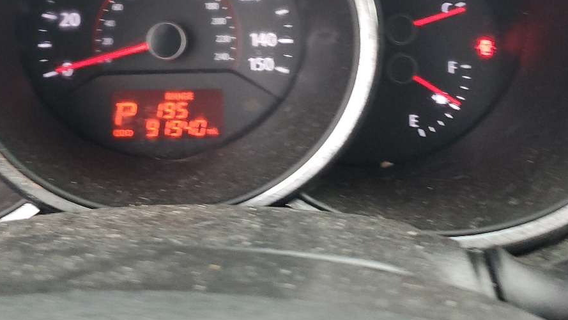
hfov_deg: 40.2
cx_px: 196
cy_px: -1
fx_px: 768
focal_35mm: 51
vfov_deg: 22.6
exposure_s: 1/60.2
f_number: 1.5
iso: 139
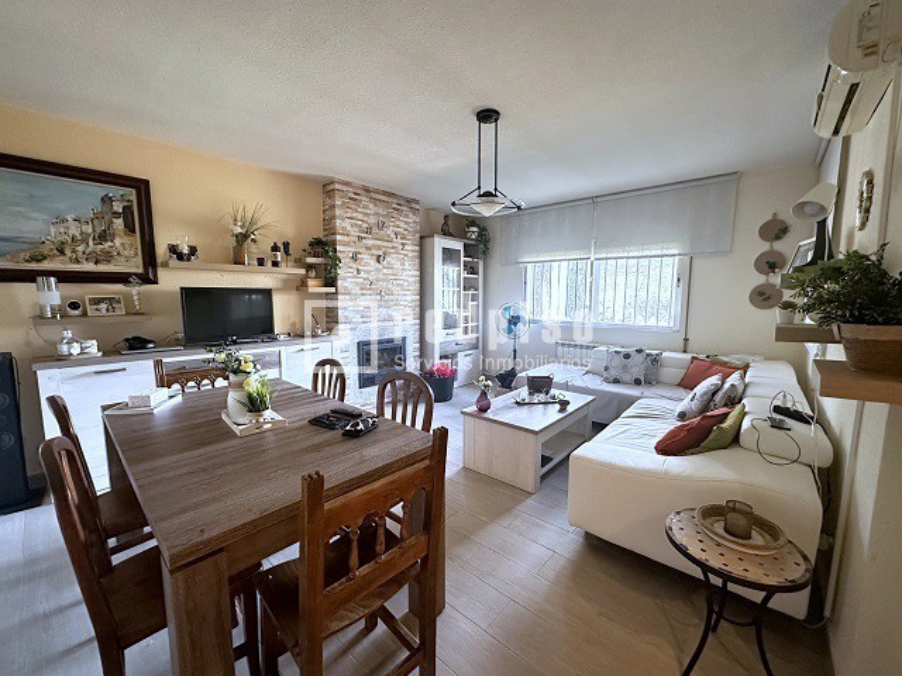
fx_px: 365
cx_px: 451
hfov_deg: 102.1
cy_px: 338
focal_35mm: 14
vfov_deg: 85.7
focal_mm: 2.22
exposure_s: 1/50
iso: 1000
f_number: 2.2
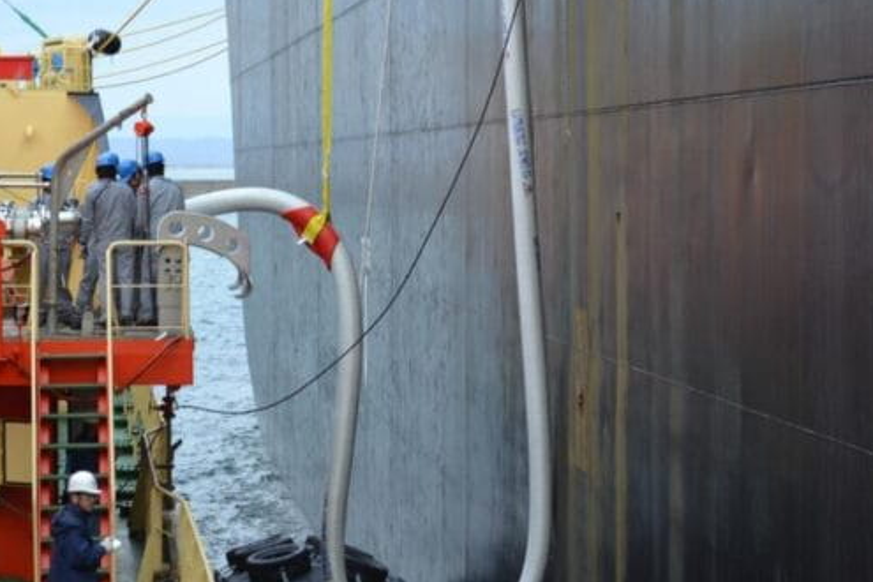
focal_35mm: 107
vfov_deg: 12.8
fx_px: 2595
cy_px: 330
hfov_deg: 19.1
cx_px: 305
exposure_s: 1/125
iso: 360
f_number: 5.6
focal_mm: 46
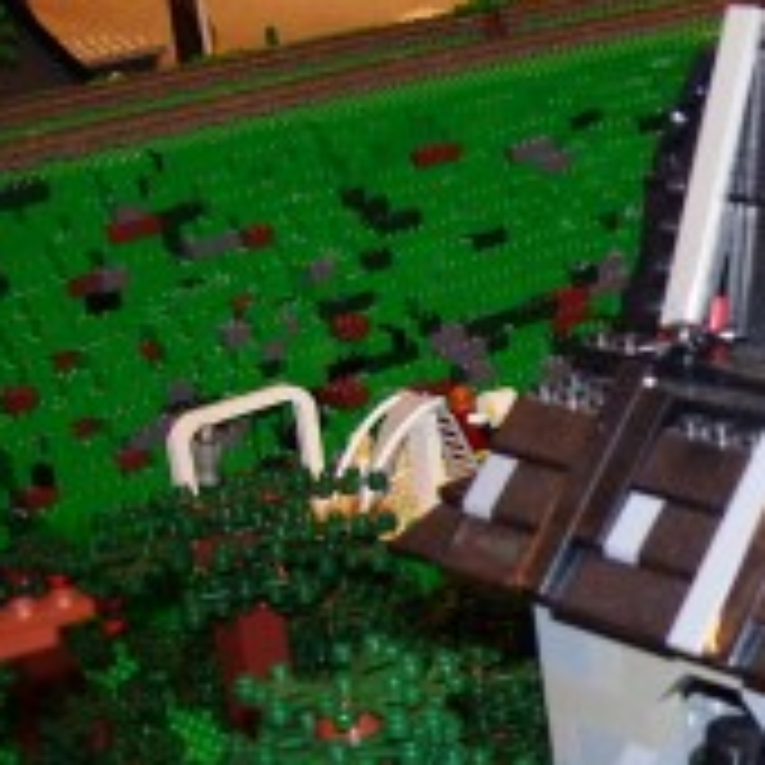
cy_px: 657
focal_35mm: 84
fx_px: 2100
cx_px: 873
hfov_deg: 19.6
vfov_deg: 20.3
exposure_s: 1/60
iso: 80
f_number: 2.7
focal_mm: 6
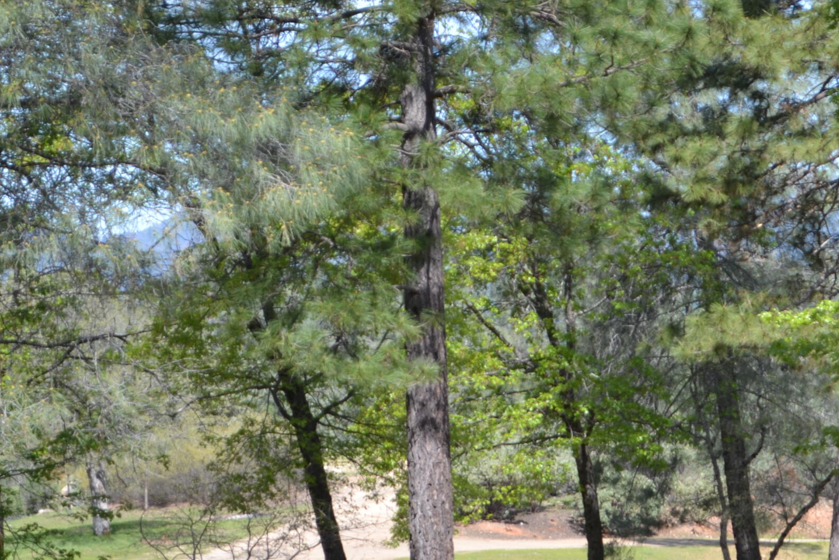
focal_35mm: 141
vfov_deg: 9.7
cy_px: 512
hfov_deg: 14.5
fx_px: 3286
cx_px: 639
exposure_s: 1/125
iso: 100
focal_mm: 50
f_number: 5.6
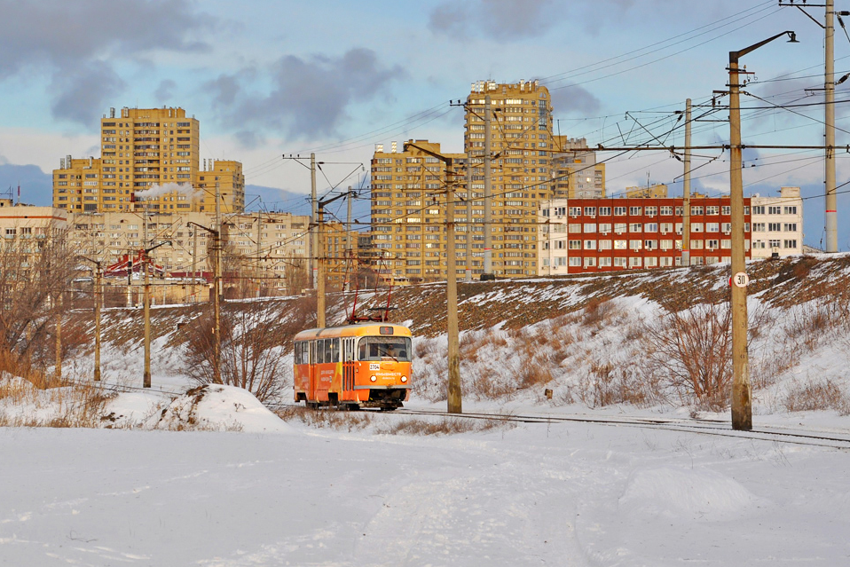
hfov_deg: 17.3
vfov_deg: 11.6
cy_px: 229
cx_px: 362
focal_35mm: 118
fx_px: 2786
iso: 200
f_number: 8
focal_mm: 58
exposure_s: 1/500
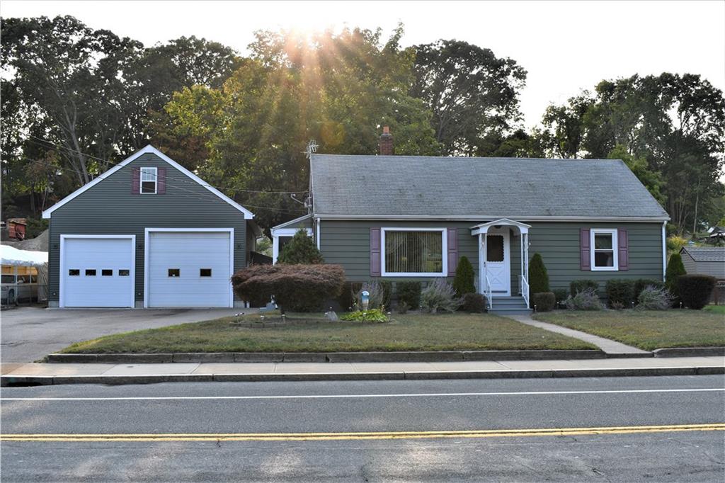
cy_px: 242
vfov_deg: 34.2
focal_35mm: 39
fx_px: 785
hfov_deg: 49.6
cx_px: 362
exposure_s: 1/250
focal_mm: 26
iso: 110
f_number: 8
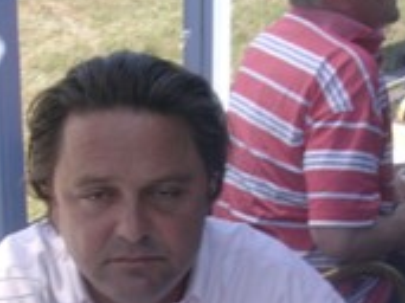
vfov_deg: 14.6
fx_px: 1134
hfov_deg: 20.2
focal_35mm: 97
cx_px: 152
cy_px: 381
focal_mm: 5.6
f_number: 5.4
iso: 70
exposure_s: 1/140
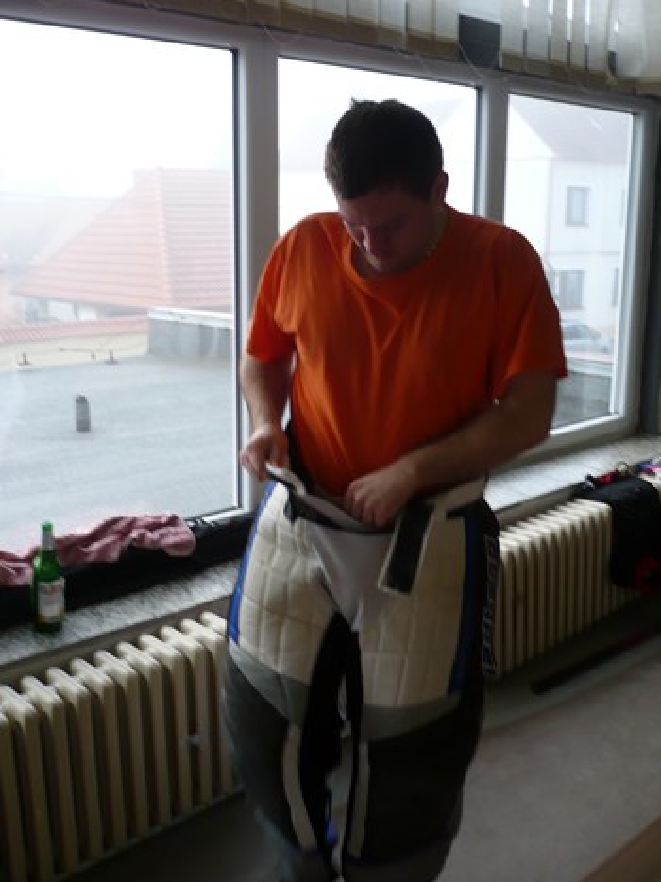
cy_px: 433
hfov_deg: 39.6
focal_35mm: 36
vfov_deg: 51.4
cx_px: 325
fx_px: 917
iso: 100
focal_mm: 5.8
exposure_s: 1/50
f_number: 2.8
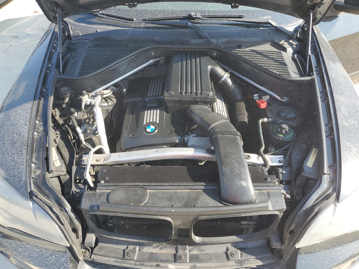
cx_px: 180
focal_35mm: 26
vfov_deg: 53.1
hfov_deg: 67.3
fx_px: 270
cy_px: 134
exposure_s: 1/667
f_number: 1.5
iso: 50
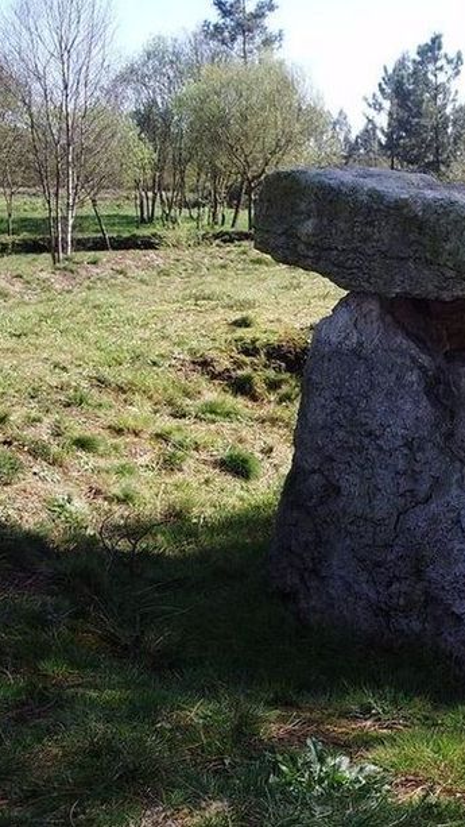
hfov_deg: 19.2
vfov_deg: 34.9
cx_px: 523
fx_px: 1315
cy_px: 414
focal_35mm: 60
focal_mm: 6.8
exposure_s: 1/125
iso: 50
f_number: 4.6
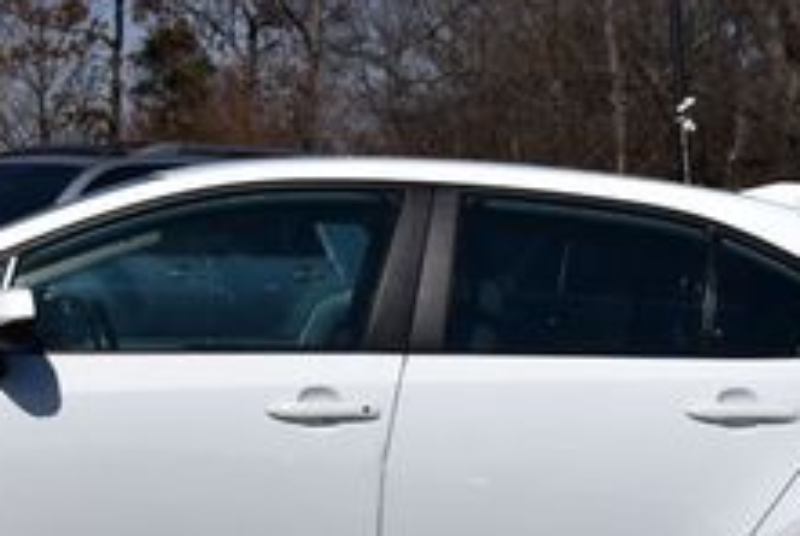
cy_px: 380
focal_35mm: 156
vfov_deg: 8.8
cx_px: 148
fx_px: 3471
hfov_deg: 13.1
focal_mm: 36
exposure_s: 1/1000
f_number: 13
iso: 200
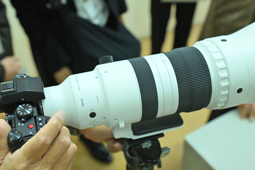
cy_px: 85
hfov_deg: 39.6
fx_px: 354
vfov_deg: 27.0
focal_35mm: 50
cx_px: 128
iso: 2000
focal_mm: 50
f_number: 4.5
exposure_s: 1/200
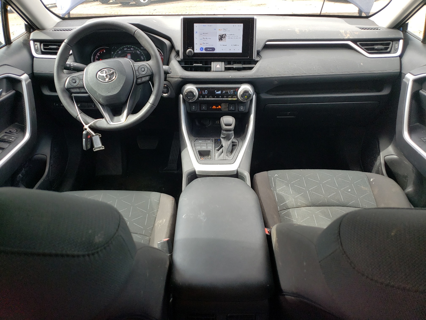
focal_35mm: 26
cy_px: 160
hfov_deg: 67.3
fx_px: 320
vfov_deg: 53.1
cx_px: 213
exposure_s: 1/141
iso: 50
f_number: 1.5
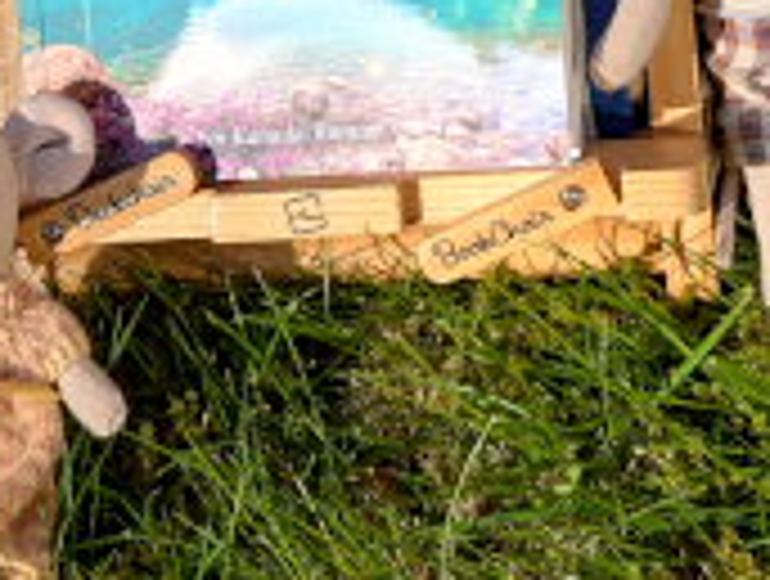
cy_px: -144
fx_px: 1560
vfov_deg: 19.6
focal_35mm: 70
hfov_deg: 27.6
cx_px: 266
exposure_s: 1/2137
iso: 80
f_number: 1.85
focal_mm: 6.81
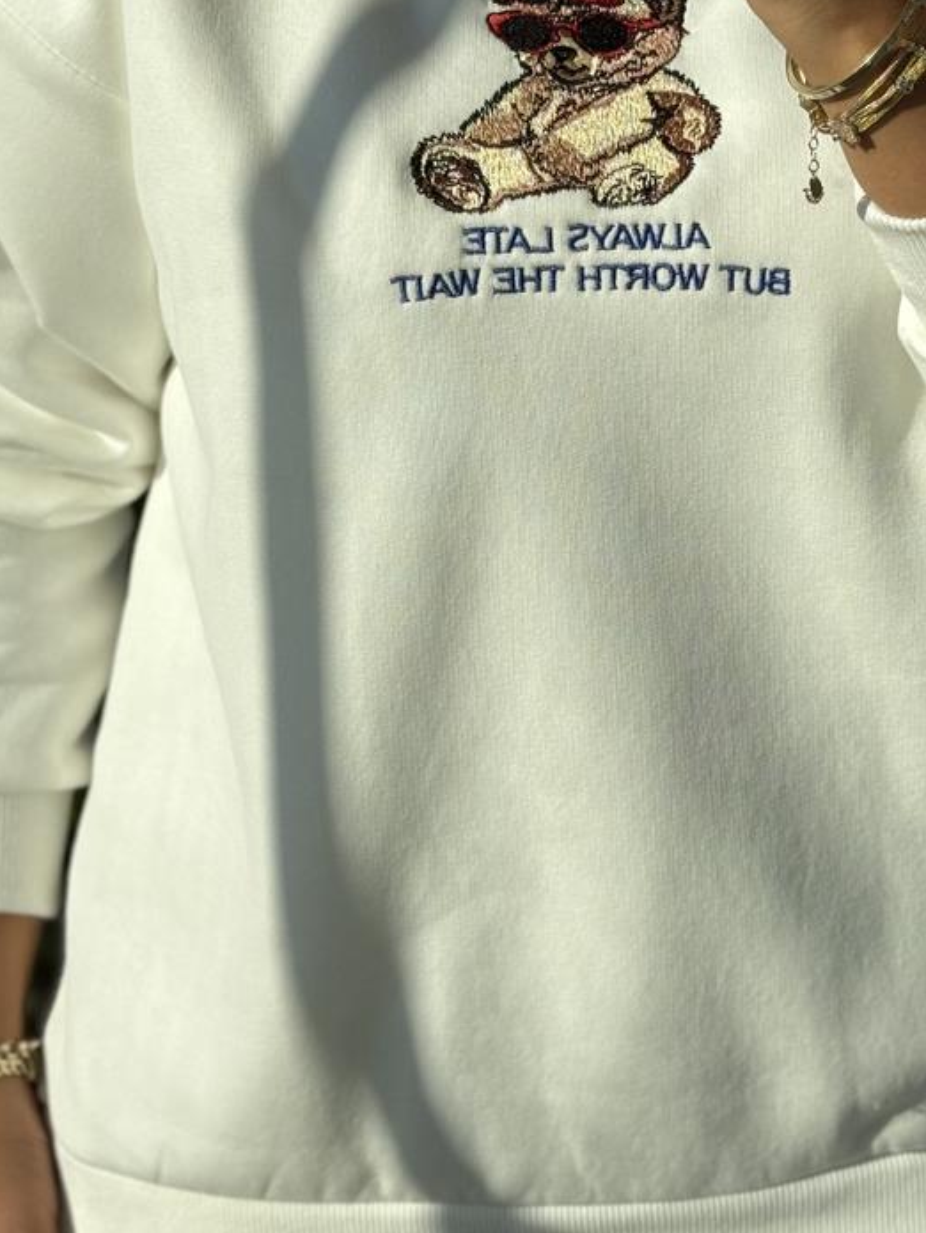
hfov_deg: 16.0
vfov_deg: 21.3
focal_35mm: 92
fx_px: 3278
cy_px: 487
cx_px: 623
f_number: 1.78
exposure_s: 1/2045
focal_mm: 6.76
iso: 64
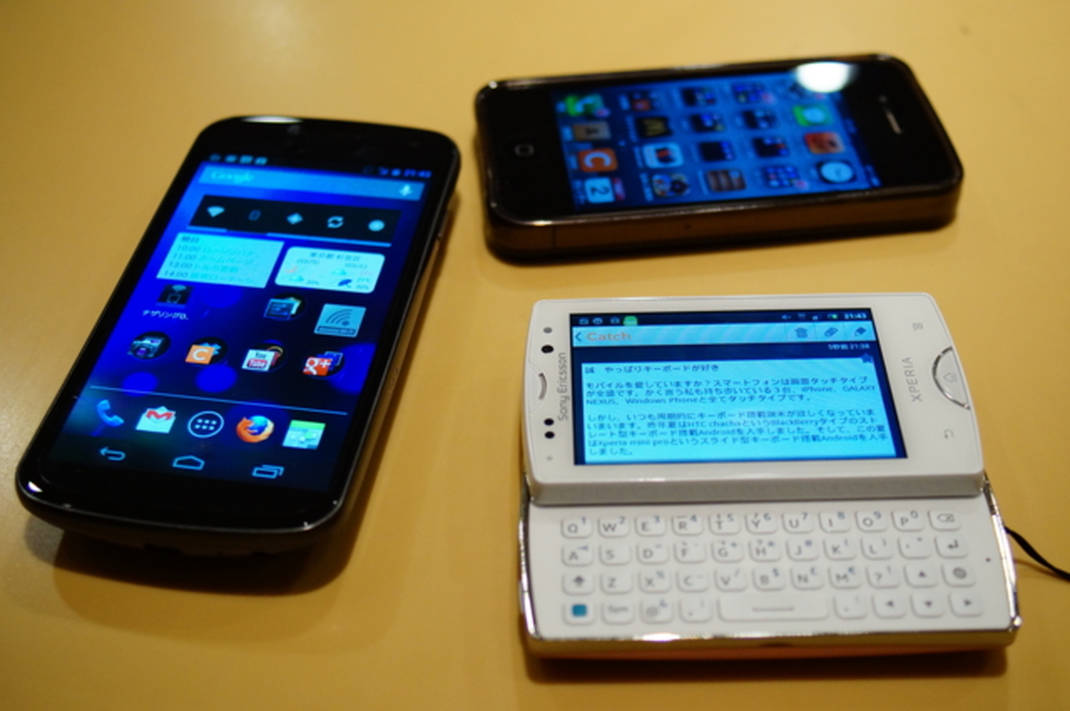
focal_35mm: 45
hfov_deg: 43.7
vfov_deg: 29.8
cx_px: 535
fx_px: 1336
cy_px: 356
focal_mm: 30
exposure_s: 1/125
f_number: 4
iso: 800
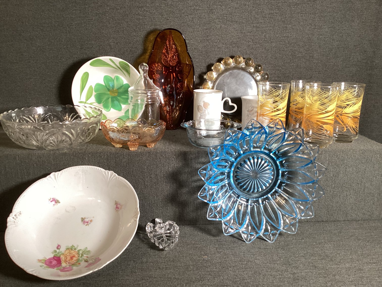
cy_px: 144
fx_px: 342
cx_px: 191
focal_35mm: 31
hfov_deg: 58.3
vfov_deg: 45.4
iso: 125
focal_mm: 3.3
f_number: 2.4
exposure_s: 1/60
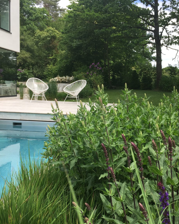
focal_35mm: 38
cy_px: 112
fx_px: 252
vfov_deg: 47.9
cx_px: 116
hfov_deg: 38.8
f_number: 2.2
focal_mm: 4.15
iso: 25
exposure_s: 1/663
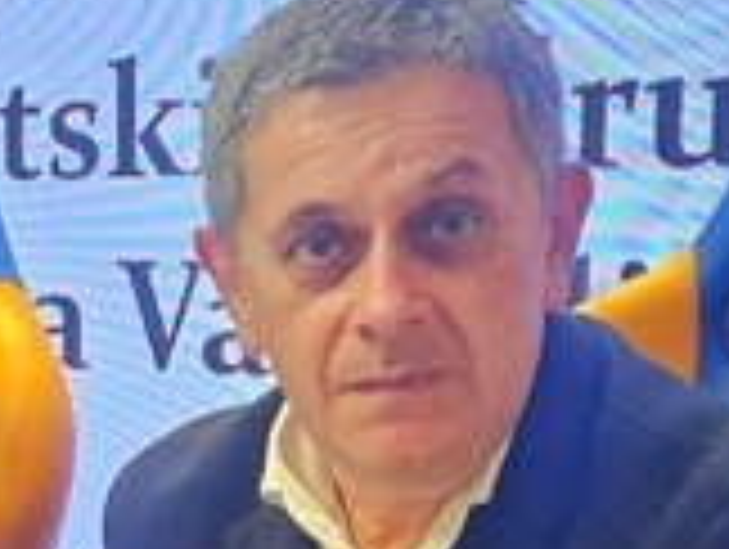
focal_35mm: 129
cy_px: 637
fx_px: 2721
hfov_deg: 14.5
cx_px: -254
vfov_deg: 11.3
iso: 400
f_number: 1.8
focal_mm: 5.4
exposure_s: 1/120
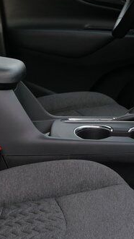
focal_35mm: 81
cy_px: 52
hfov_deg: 14.7
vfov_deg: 25.8
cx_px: 9
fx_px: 512
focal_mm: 12
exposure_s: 1/100
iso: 200
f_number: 3.5
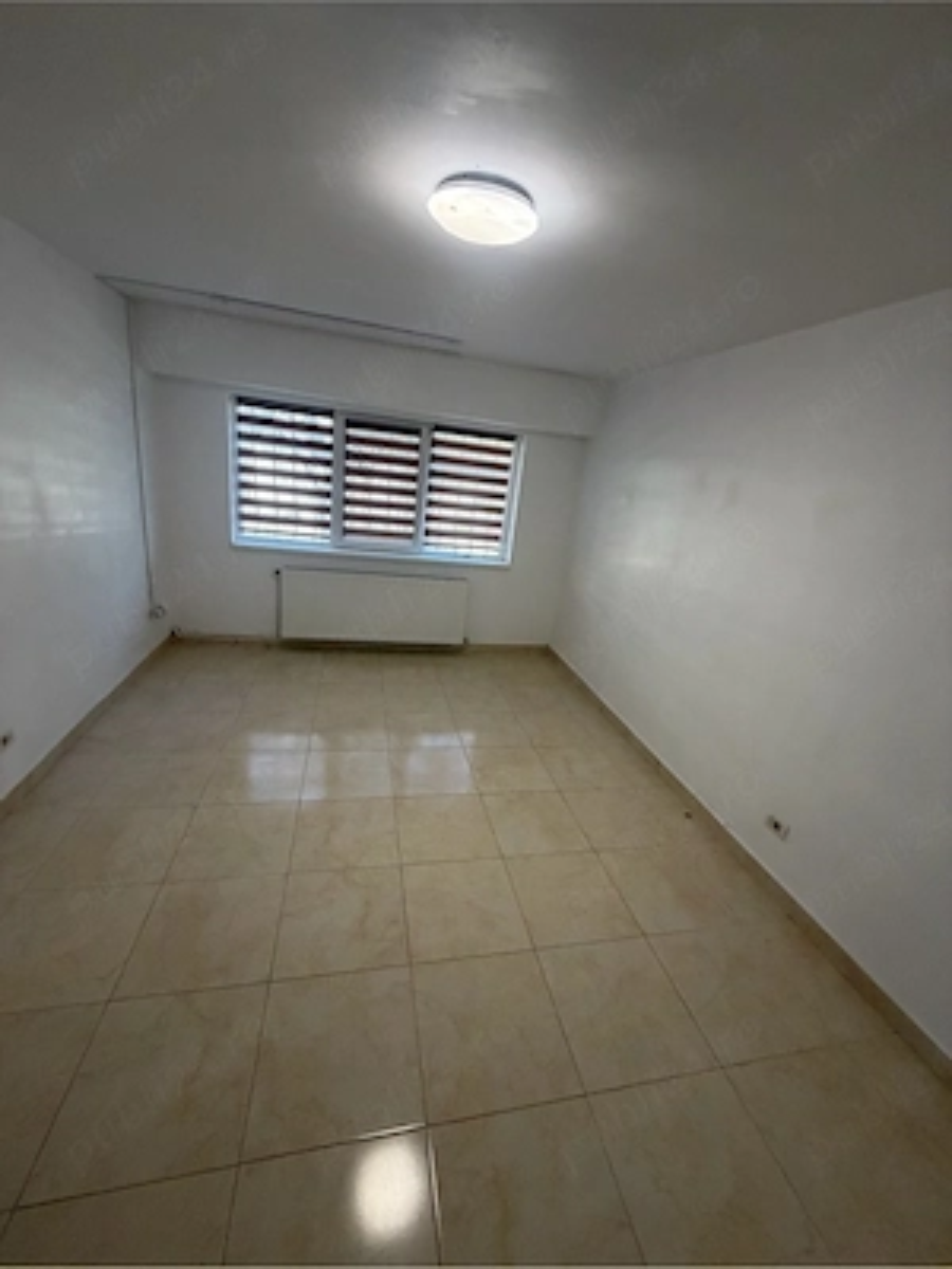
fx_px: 513
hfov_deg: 85.7
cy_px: 634
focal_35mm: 14
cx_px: 476
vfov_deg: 102.1
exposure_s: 1/121
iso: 320
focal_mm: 2.22
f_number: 2.2
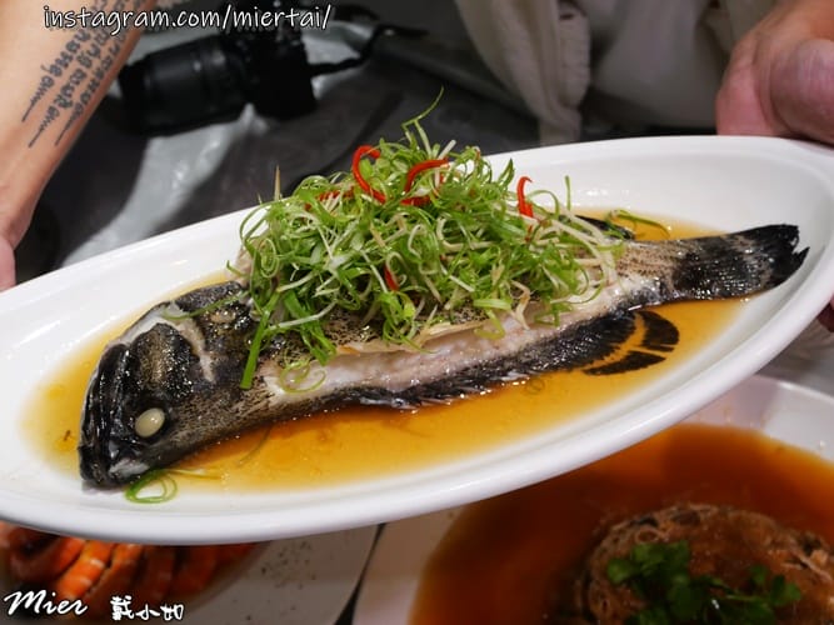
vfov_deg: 34.3
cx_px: 417
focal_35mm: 42
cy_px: 312
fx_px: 1012
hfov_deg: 44.8
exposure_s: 1/60
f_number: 4.7
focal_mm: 21
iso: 640
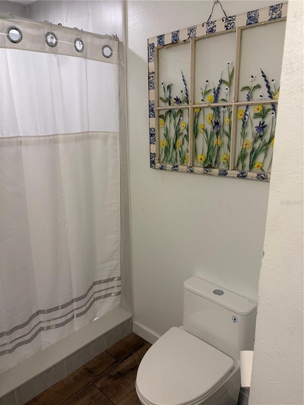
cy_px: 202
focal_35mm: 26
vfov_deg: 67.3
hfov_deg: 53.1
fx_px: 304
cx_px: 152
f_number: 1.6
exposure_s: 1/60
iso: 80
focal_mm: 5.96
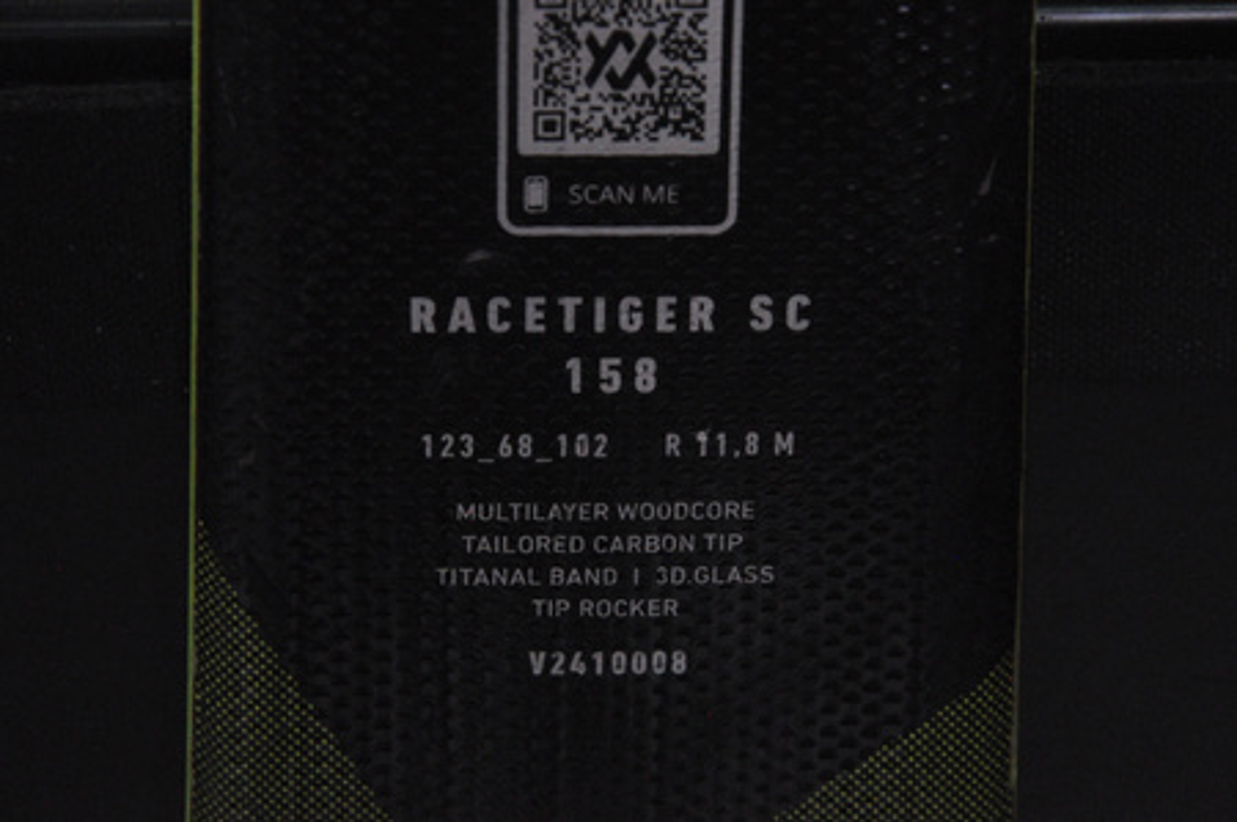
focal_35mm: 158
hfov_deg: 13.1
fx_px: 5406
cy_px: 411
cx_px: 618
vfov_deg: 8.7
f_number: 9.5
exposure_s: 1/125
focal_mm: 105
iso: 3200
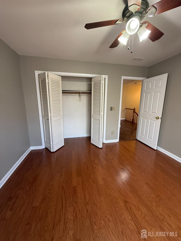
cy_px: 120
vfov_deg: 102.1
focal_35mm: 14
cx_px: 90
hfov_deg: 85.7
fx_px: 98
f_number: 2.2
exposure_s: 1/99
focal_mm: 2.22
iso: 250
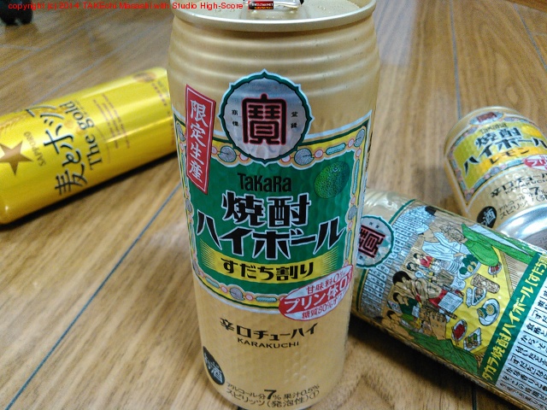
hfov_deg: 60.0
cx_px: 274
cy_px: 205
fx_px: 474
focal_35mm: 30
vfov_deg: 46.8
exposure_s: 1/15
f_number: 2.4
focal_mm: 4
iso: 500
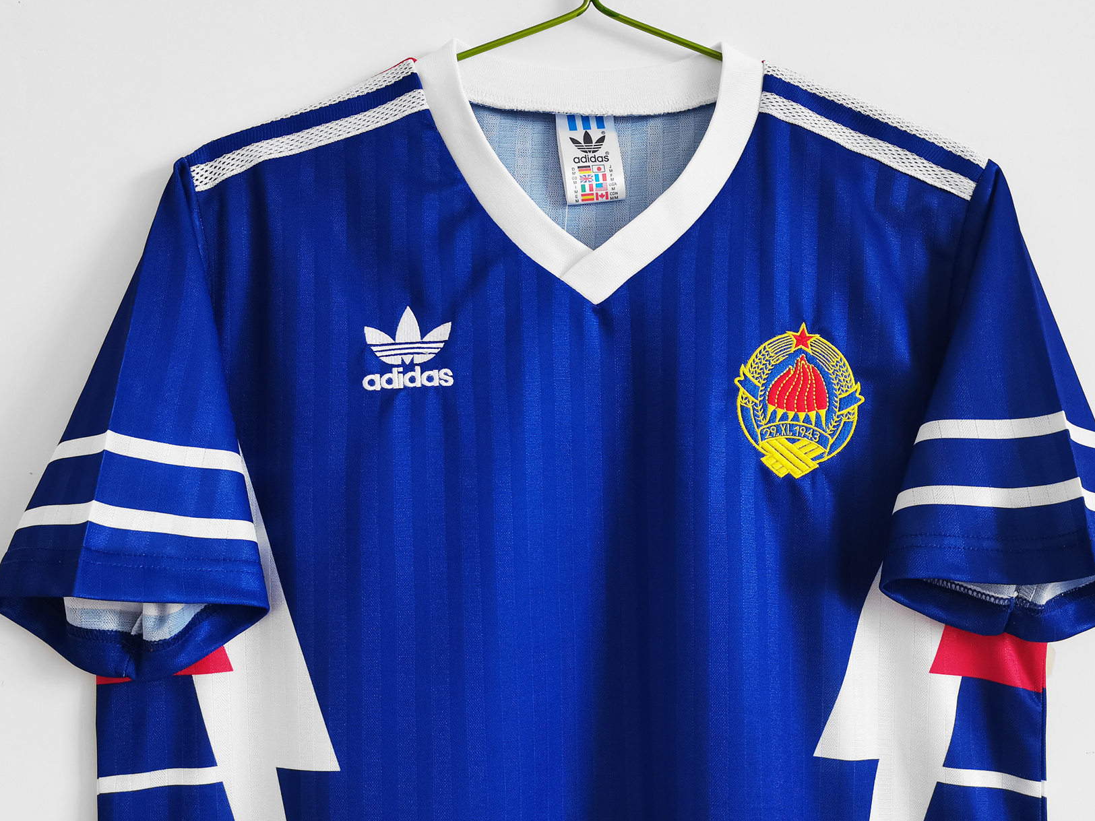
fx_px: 1012
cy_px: 345
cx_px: 561
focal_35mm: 32
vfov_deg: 44.0
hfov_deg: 56.8
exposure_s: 1/100
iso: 200
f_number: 1.8
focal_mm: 5.58
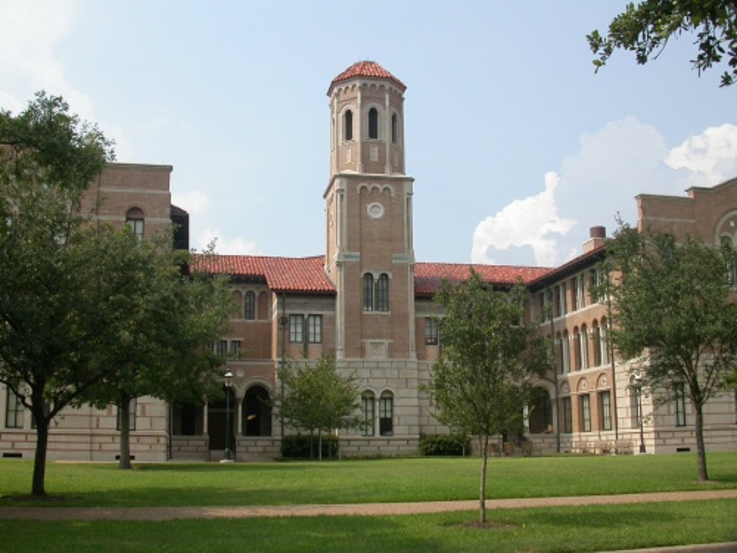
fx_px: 809
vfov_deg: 37.7
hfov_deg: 49.0
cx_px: 368
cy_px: 276
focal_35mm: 38
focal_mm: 7.85
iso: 100
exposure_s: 1/1099
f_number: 4.2
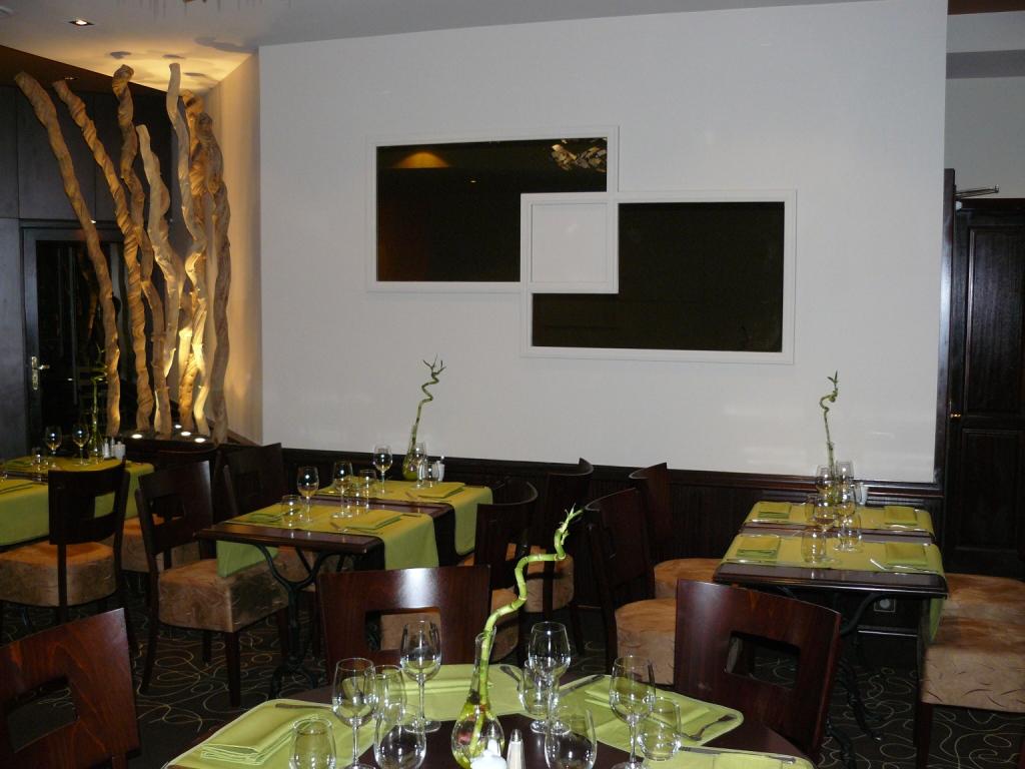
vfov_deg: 39.7
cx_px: 512
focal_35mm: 36
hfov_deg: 51.4
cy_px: 384
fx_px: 1066
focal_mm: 6
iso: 200
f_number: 2.8
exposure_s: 1/30
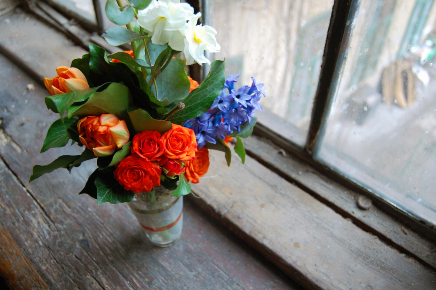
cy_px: 145
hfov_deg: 55.1
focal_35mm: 34
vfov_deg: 38.3
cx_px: 218
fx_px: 417
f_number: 3.8
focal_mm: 23
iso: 800
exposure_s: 1/8
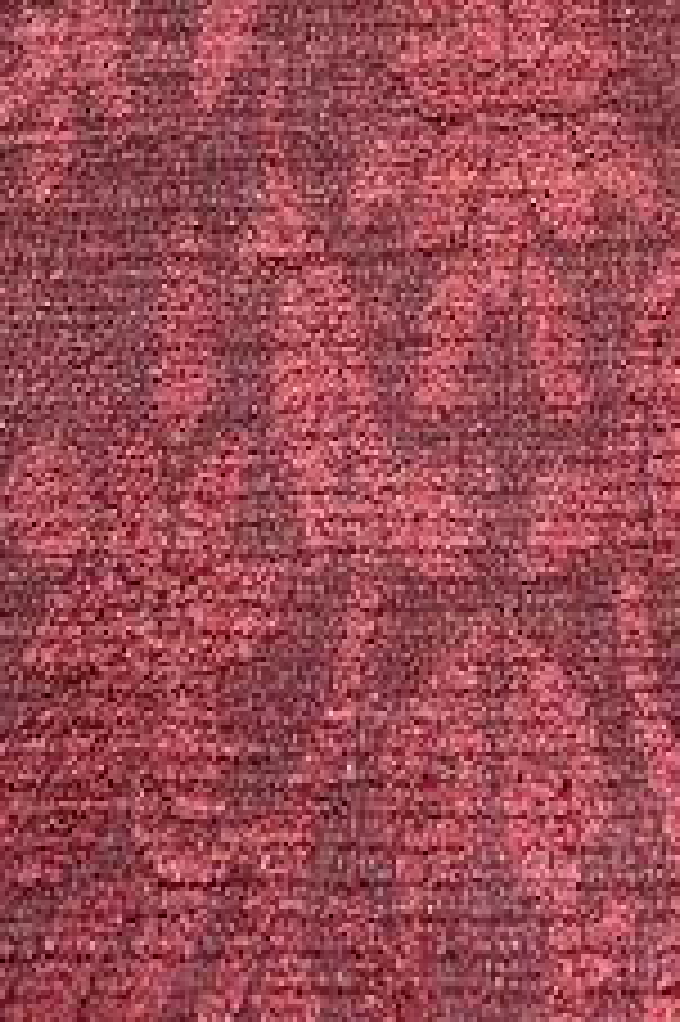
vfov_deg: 30.1
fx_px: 1702
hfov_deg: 22.0
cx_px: 626
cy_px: -90
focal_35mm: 60
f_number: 1.8
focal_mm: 4.25
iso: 160
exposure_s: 1/60
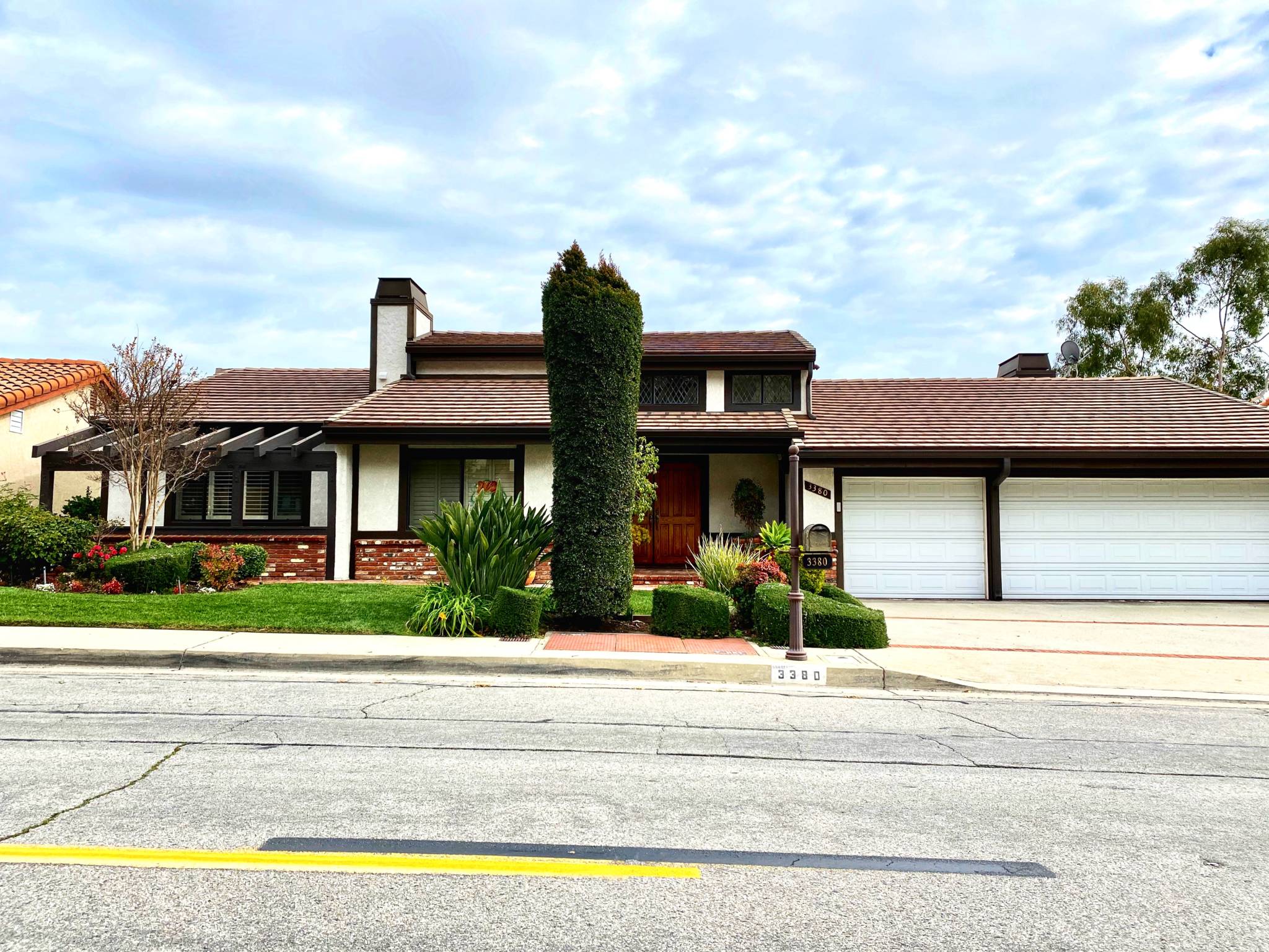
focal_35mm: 26
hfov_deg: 67.3
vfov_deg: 53.1
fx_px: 953
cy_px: 476
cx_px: 634
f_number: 1.8
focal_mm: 4.25
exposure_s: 1/2825
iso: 32
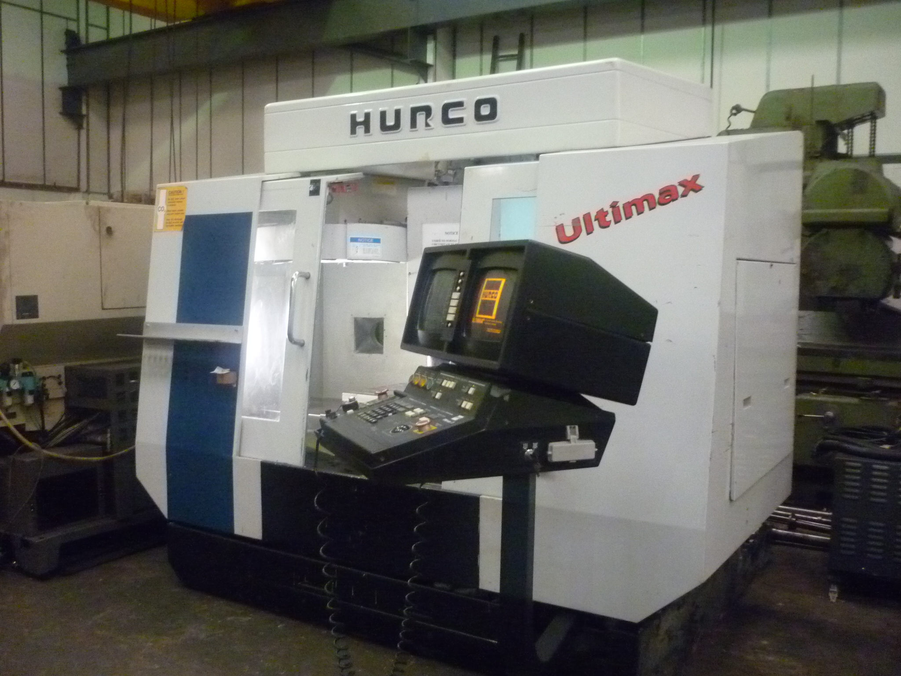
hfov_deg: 55.4
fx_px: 859
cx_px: 450
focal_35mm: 33
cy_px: 338
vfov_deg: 42.9
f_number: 2.8
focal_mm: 5.5
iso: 800
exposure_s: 1/25
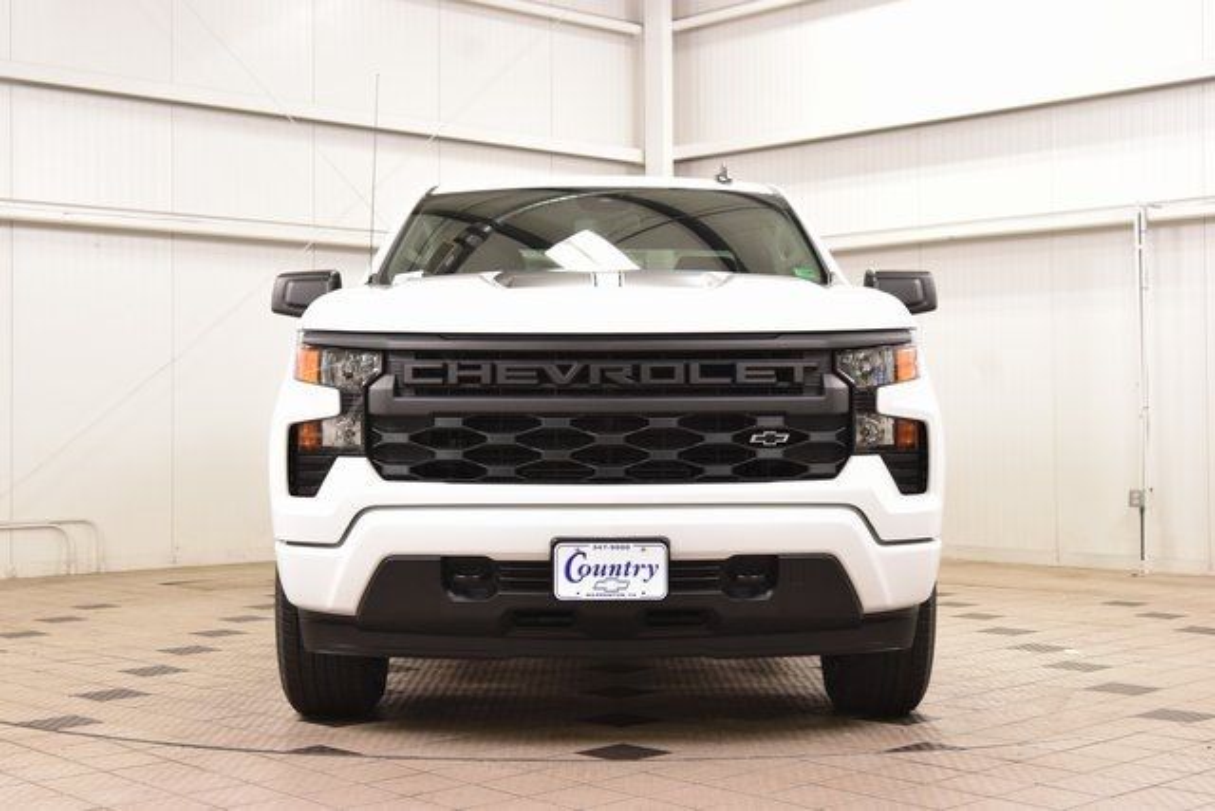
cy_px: 406
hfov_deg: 37.8
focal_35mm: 52
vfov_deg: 25.8
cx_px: 608
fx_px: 1772
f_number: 7.1
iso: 1600
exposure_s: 1/60
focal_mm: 35
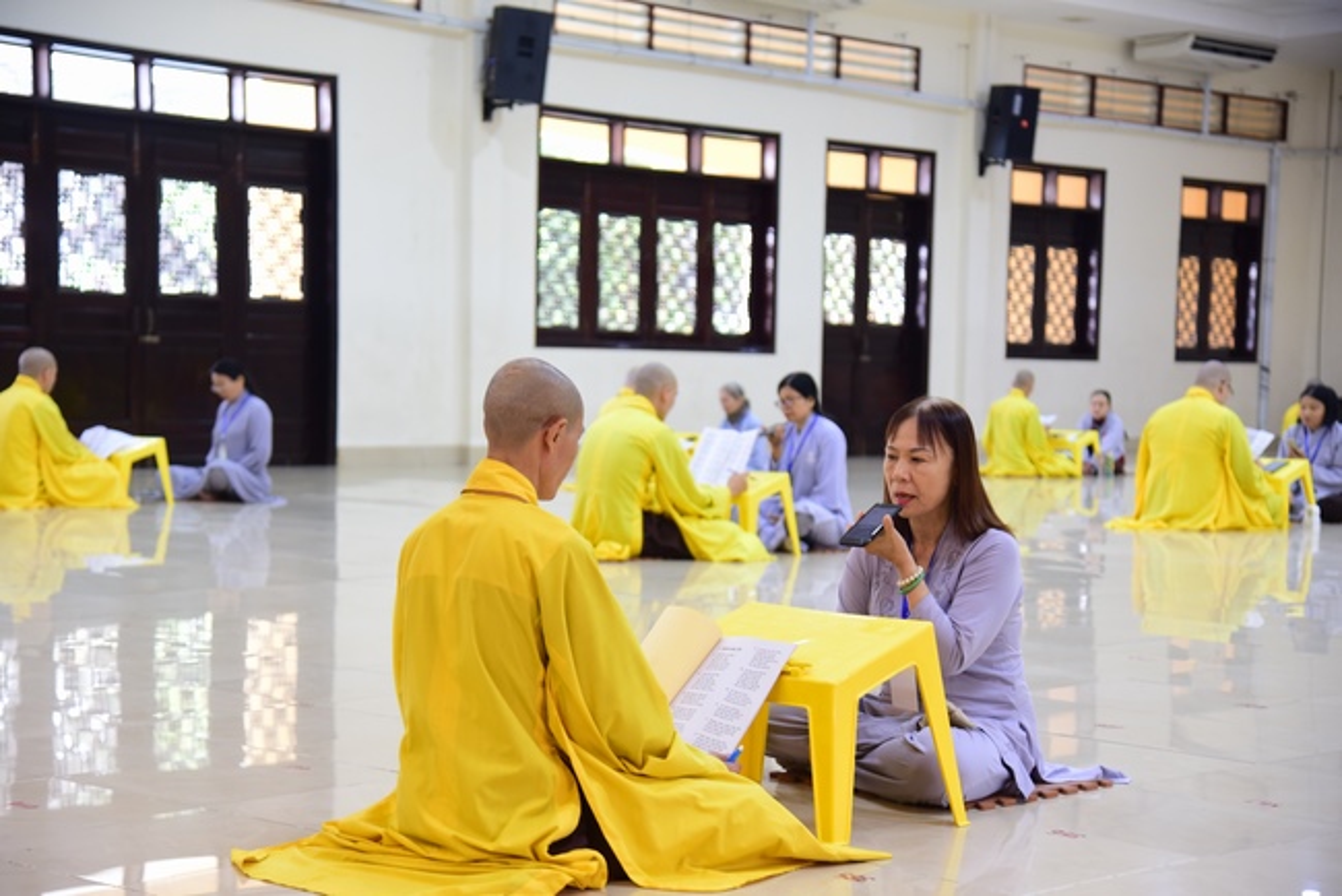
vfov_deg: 20.9
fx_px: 2424
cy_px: 448
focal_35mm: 65
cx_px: 671
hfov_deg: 30.9
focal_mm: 65
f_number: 4
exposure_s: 1/25
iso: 800
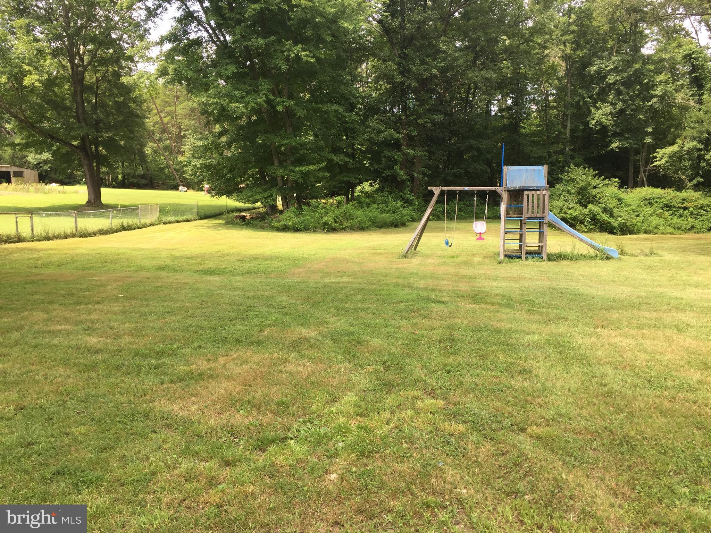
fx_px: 596
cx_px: 356
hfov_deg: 61.7
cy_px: 266
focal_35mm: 29
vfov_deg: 48.2
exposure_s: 1/299
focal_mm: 4.15
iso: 32
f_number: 2.2
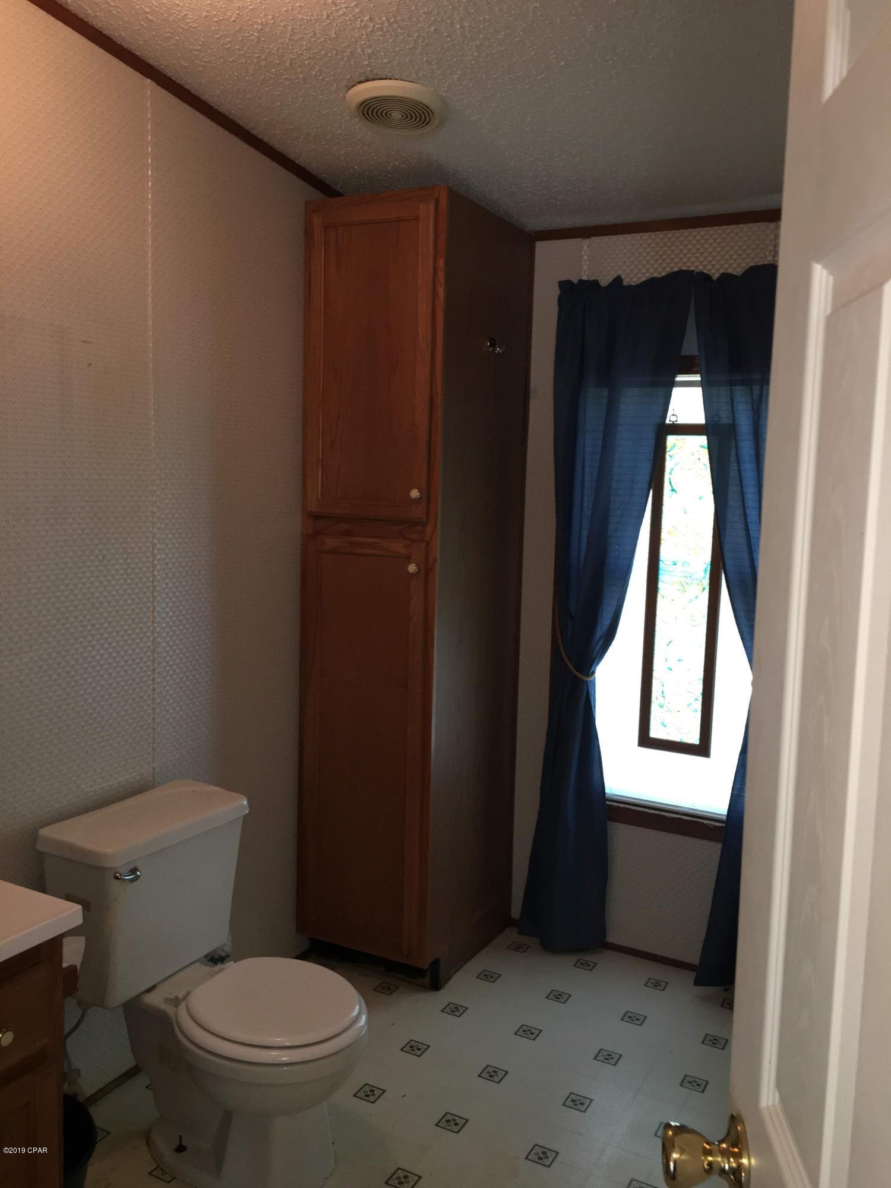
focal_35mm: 29
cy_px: 594
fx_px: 995
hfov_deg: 48.2
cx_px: 446
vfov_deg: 61.7
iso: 80
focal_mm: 4.15
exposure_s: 1/30
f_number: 2.2
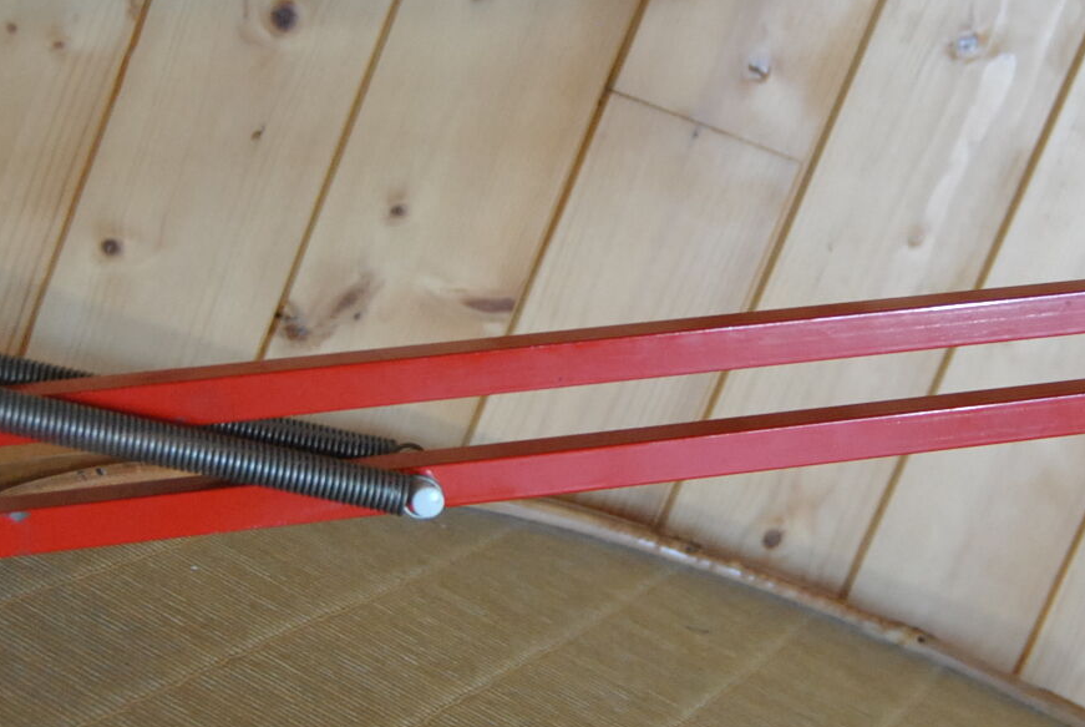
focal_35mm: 80
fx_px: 2414
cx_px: 659
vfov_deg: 17.1
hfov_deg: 25.3
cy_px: 345
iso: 720
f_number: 3.8
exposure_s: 1/30
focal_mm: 24
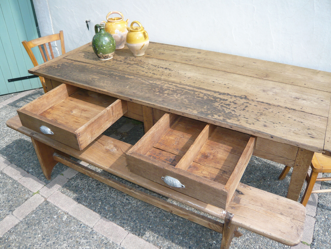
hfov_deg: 63.4
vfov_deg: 49.7
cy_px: 124
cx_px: 166
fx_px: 268
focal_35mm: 28
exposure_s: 1/400
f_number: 2.8
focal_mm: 4.6
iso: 100
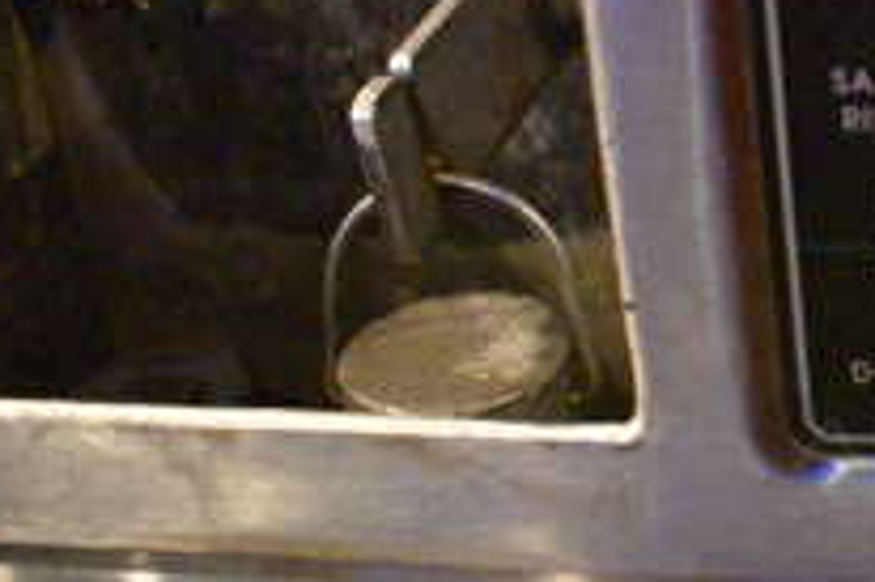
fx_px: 1943
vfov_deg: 17.0
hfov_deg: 21.9
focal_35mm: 80
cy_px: 263
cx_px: 1240
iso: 12800
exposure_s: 1/13
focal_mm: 18
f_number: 3.5
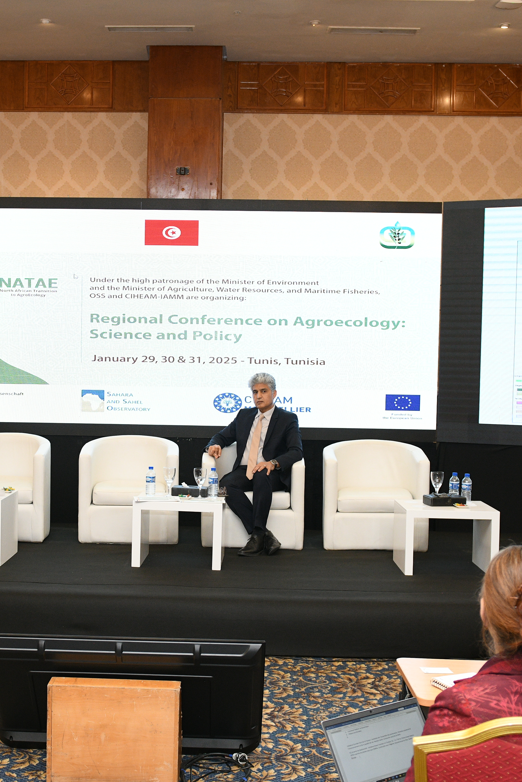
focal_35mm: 48
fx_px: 1044
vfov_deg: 41.1
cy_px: 411
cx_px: 189
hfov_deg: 28.0
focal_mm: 27
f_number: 3.5
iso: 1250
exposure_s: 1/250
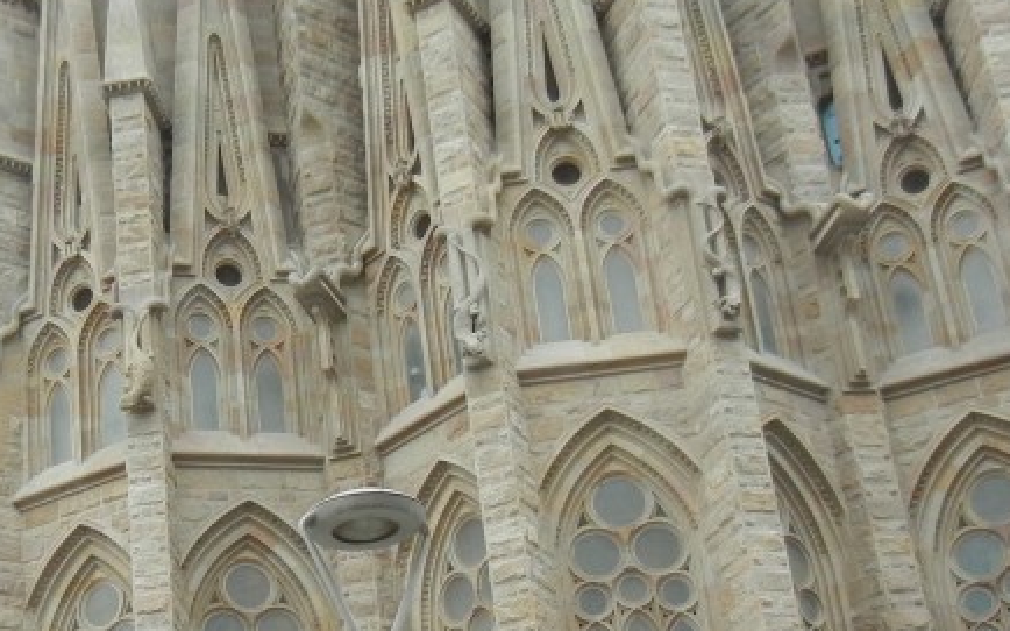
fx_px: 2064
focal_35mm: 75
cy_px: 452
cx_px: 165
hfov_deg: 26.8
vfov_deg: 17.3
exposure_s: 1/290
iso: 160
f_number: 3.5
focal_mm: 5.4
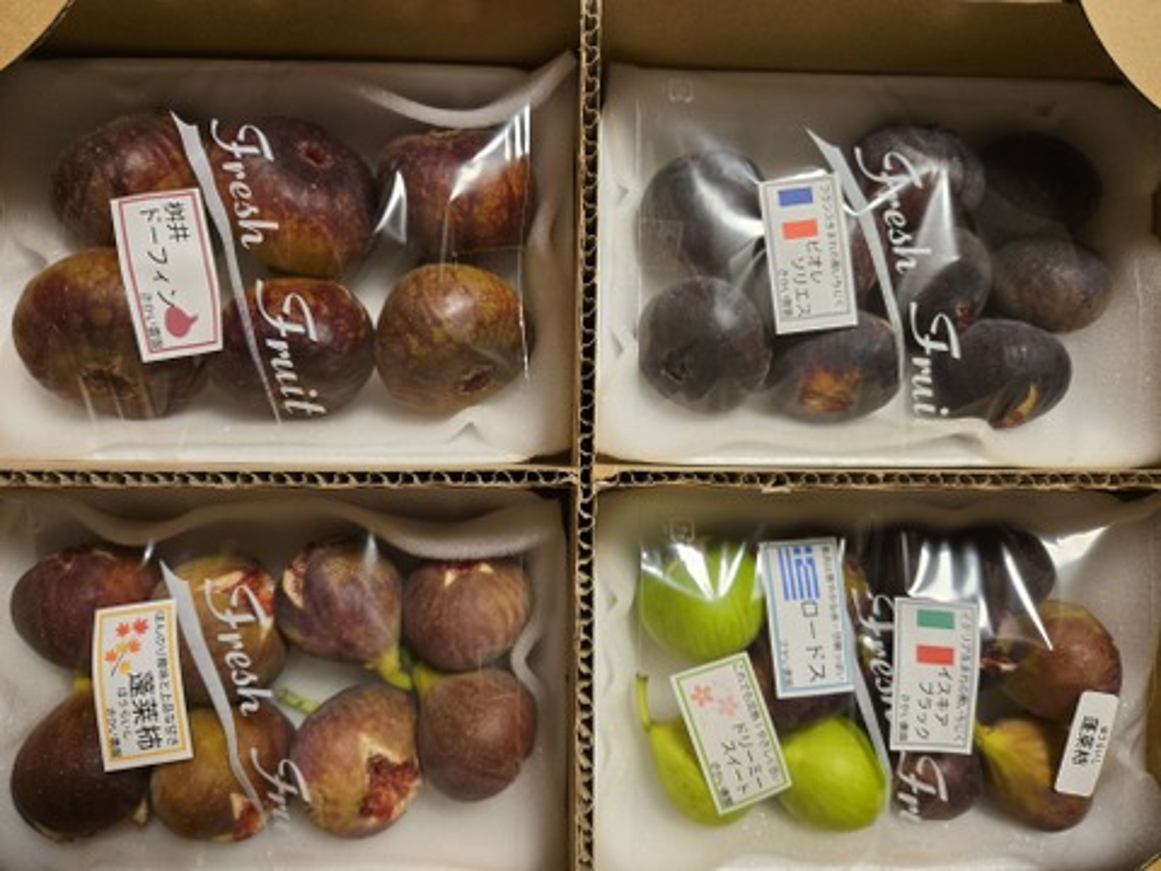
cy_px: 436
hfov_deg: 73.9
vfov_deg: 58.9
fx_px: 771
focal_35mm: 23
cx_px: 580
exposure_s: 1/52
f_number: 1.8
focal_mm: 5.4
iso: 200
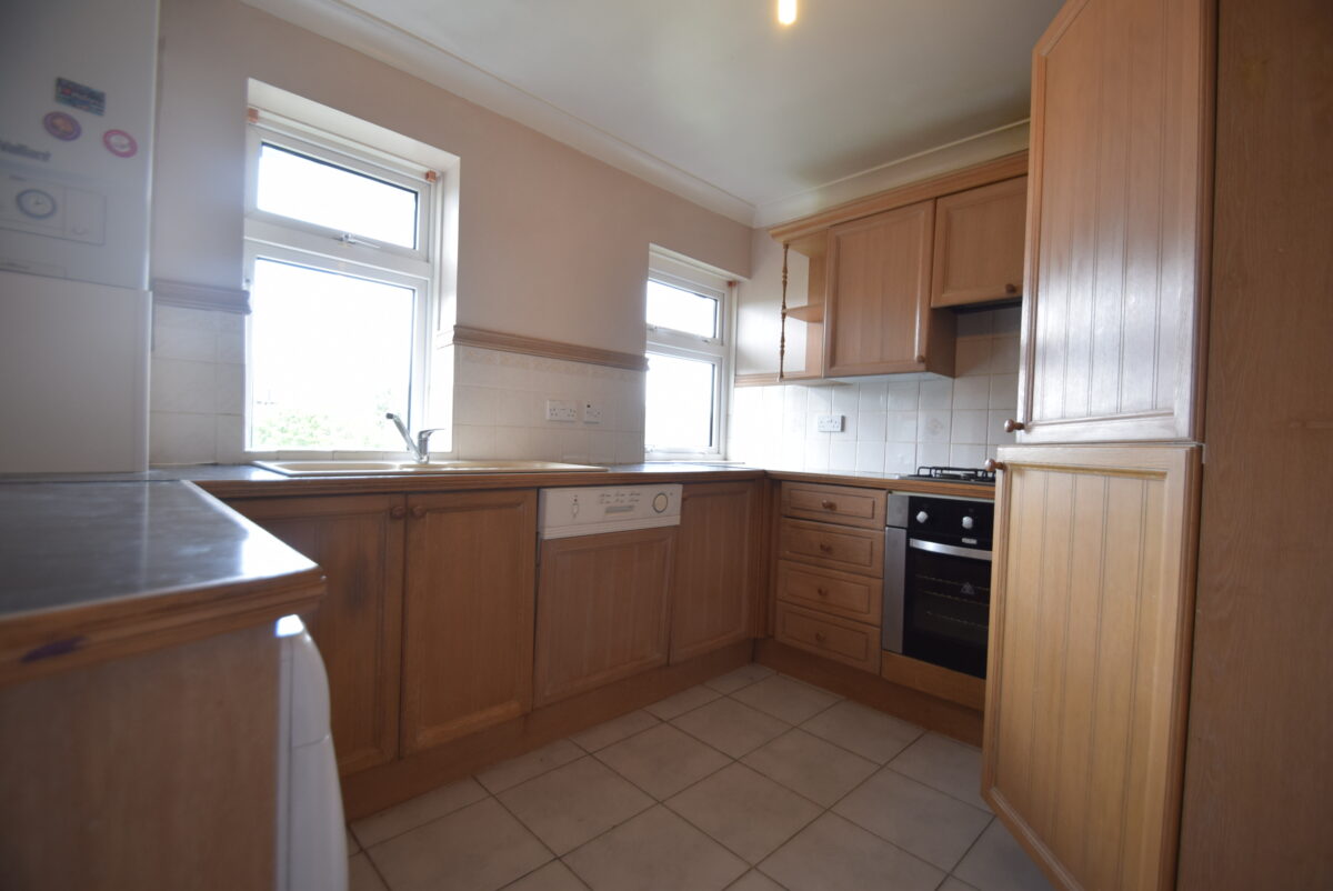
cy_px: 446
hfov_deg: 100.3
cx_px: 666
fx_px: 556
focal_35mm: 15
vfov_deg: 77.4
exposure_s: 1/60
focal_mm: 10
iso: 400
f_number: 4
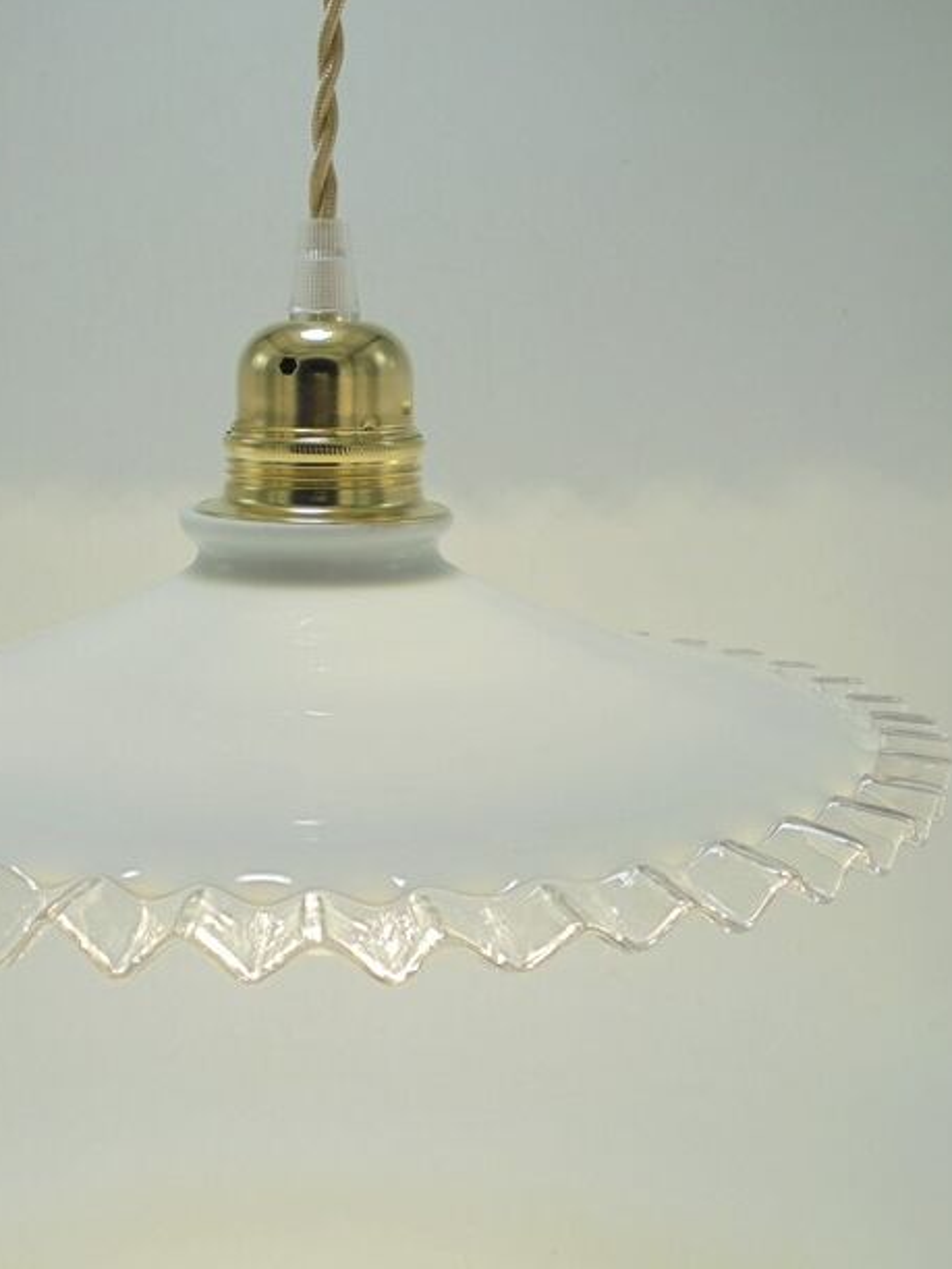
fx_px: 1833
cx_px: 320
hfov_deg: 28.9
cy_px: 379
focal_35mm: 50
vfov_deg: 37.6
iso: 100
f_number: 4
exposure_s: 1/250
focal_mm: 6.1
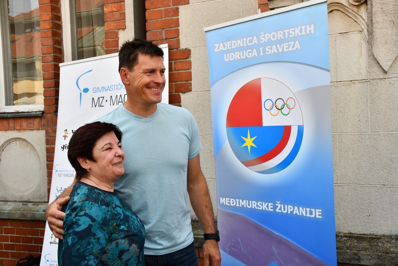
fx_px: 431
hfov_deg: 49.5
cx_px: 199
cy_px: 133
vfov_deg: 34.2
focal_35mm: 39
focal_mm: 26
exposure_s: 1/250
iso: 200
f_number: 7.1
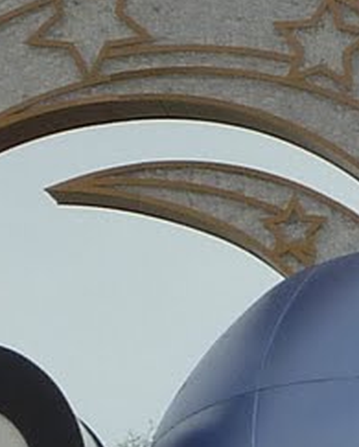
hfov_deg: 3.3
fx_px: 5992
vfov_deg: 4.3
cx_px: 1187
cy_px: 105
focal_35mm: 452
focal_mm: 9.1
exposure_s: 1/500
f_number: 4.5
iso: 125
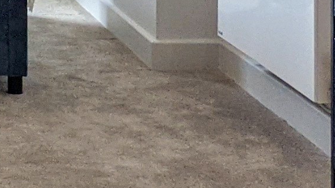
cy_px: -207
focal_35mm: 123
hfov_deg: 16.5
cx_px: -92
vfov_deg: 9.2
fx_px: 1092
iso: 112
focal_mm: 2.22
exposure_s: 1/100
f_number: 2.2
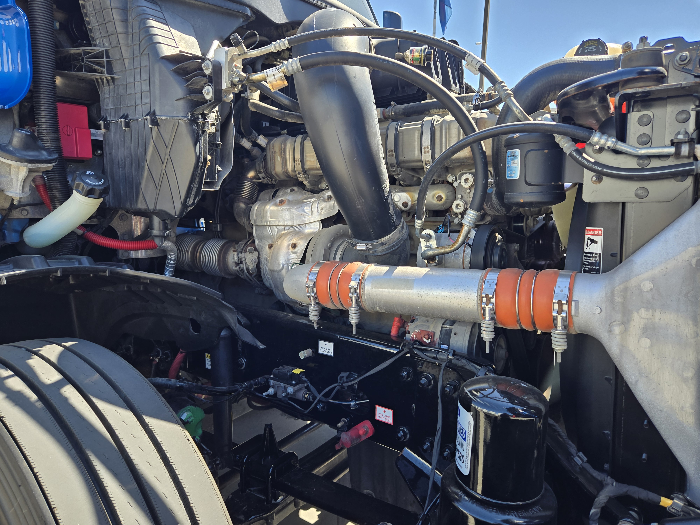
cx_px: 350
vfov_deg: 58.9
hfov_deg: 73.9
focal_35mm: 23
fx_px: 465
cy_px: 262
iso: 25
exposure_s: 1/426
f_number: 1.8
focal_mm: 5.4
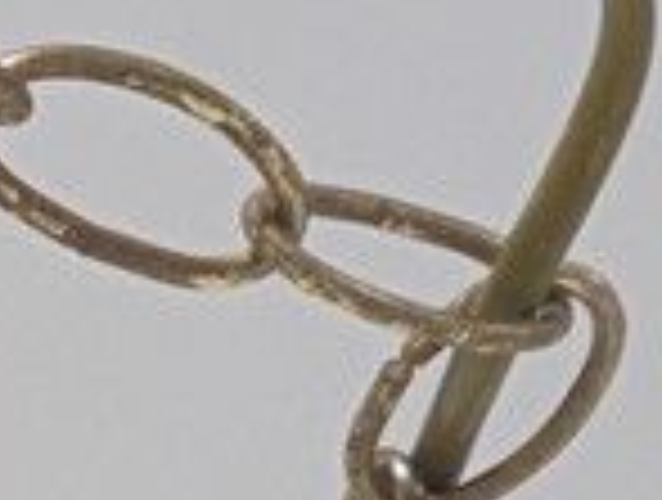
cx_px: -1347
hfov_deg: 6.1
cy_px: 1336
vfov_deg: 4.8
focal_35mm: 299
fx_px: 5732
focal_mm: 8.9
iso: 100
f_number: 4.8
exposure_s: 1/50
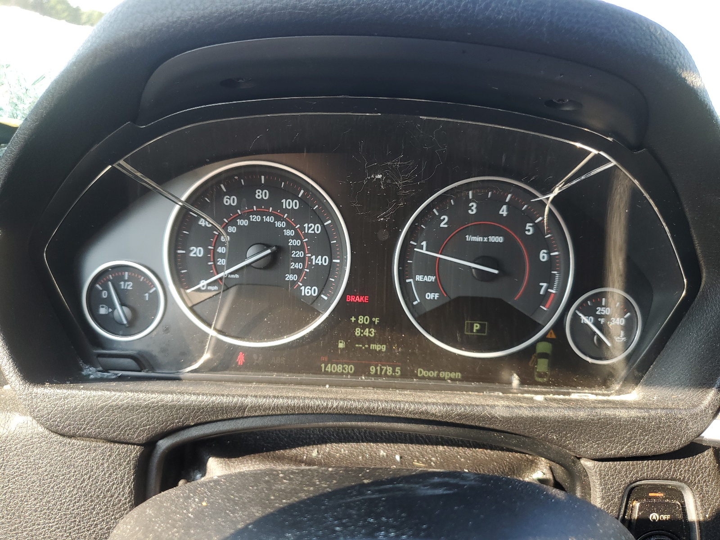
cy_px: 270
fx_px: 541
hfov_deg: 67.3
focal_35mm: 26
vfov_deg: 53.1
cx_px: 360
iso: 50
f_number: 1.5
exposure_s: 1/189
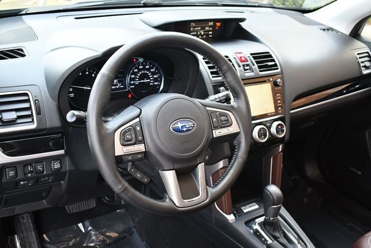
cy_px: 124
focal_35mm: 42
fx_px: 433
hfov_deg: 46.4
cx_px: 186
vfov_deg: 32.0
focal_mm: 21
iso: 800
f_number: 3.8
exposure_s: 1/200
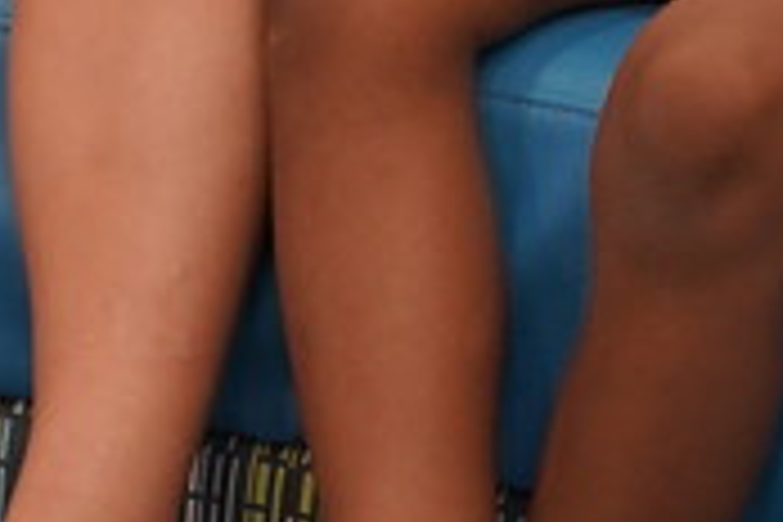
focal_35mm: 347
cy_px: -659
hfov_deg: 5.9
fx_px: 7547
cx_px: -338
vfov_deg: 3.9
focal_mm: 59
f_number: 4
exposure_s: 1/160
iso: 2000
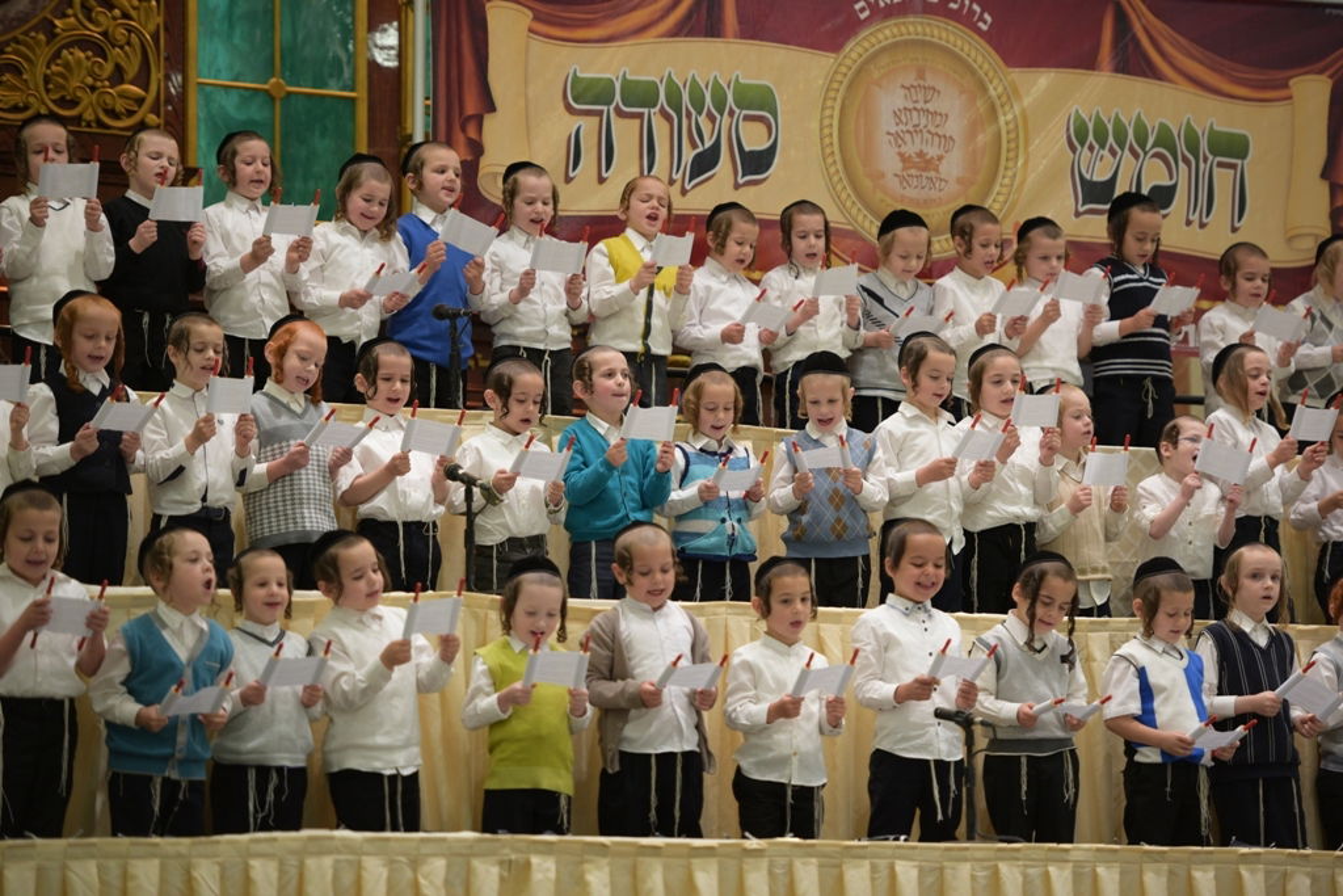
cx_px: 672
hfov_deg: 14.2
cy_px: 448
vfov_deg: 9.5
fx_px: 5410
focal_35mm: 145
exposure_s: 1/125
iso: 500
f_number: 2.8
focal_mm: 145
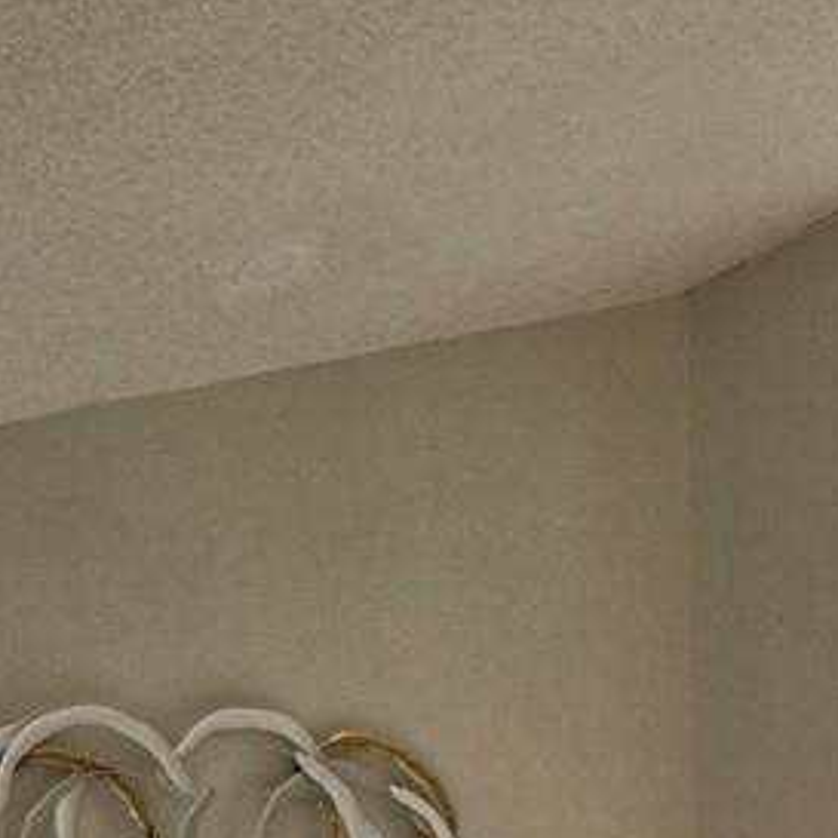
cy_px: 1685
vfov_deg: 12.8
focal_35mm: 119
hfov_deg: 14.4
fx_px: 3259
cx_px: 881
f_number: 1.8
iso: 125
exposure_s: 1/180
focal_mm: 5.4
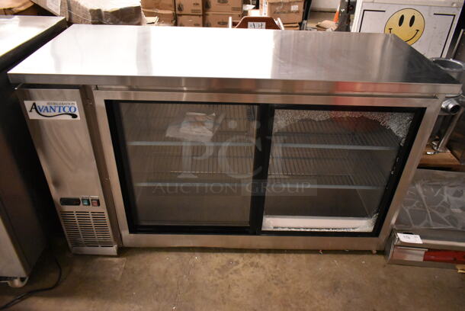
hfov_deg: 67.3
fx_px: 349
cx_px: 232
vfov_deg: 48.0
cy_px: 156
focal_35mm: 27
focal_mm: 18
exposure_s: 1/125
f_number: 3.5
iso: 5600
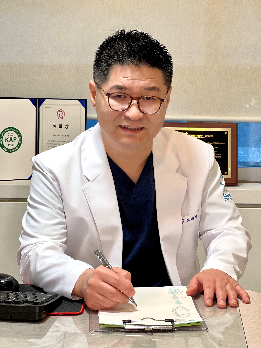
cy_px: 174
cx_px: 130
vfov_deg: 25.3
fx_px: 774
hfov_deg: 19.1
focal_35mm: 77
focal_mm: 9
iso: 160
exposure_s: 1/40
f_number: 2.8
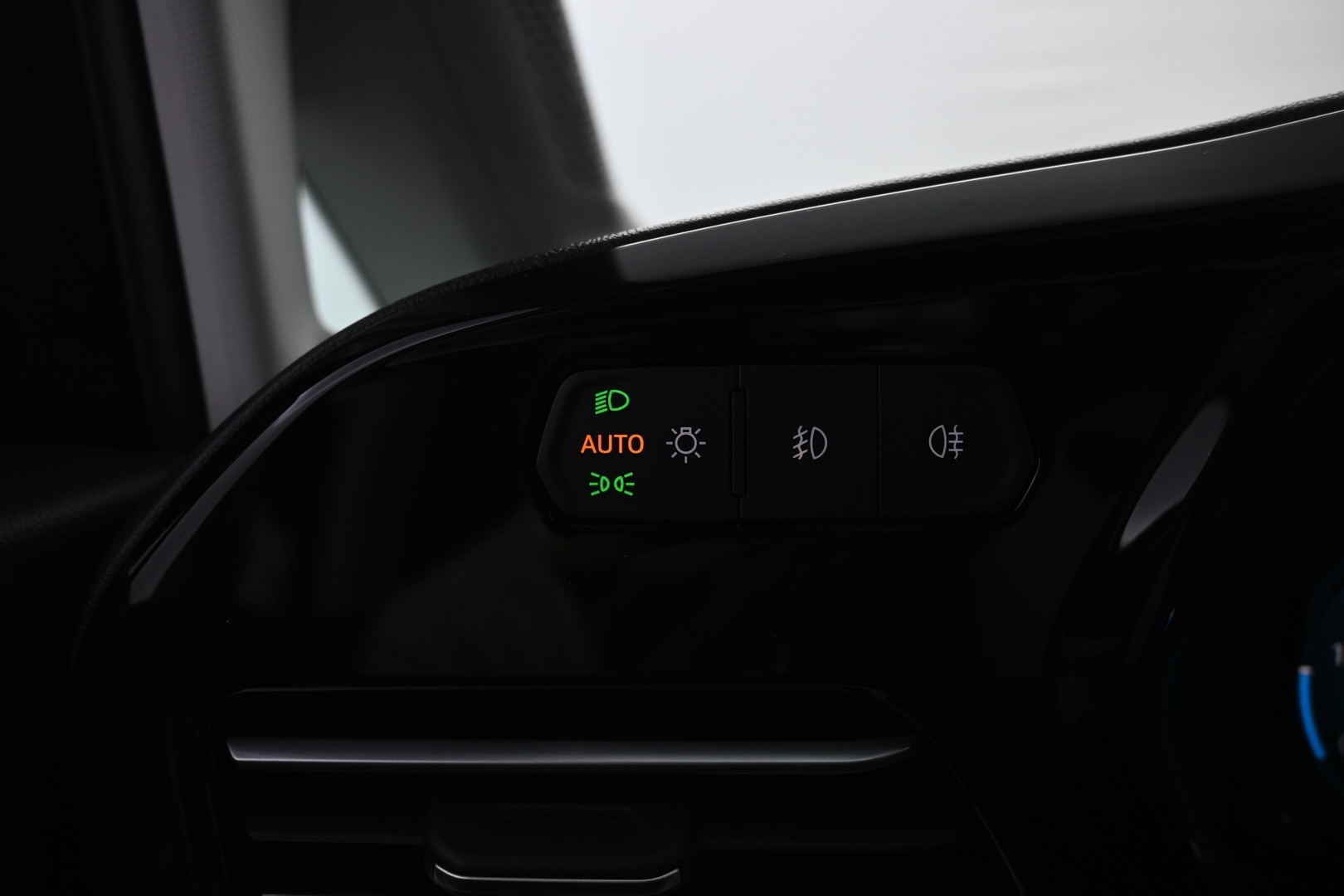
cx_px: 672
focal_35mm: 32
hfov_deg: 58.3
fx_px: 1204
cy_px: 448
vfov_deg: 40.8
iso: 400
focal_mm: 21.5
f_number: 4
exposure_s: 1/30
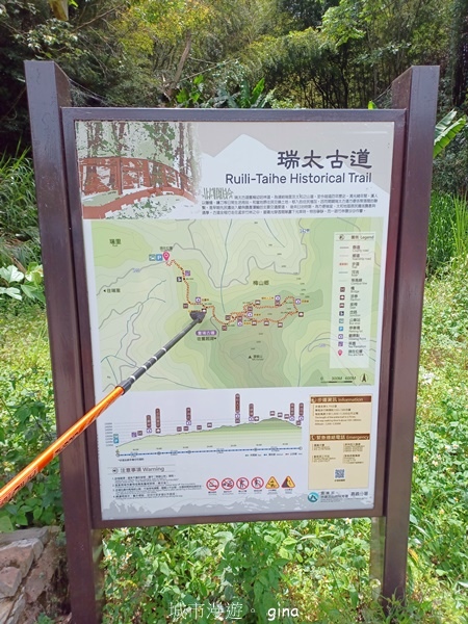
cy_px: 312
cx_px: 234
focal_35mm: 25
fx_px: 451
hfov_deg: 54.9
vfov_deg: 69.4
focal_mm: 4.6
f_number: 1.8
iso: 32
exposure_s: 1/172
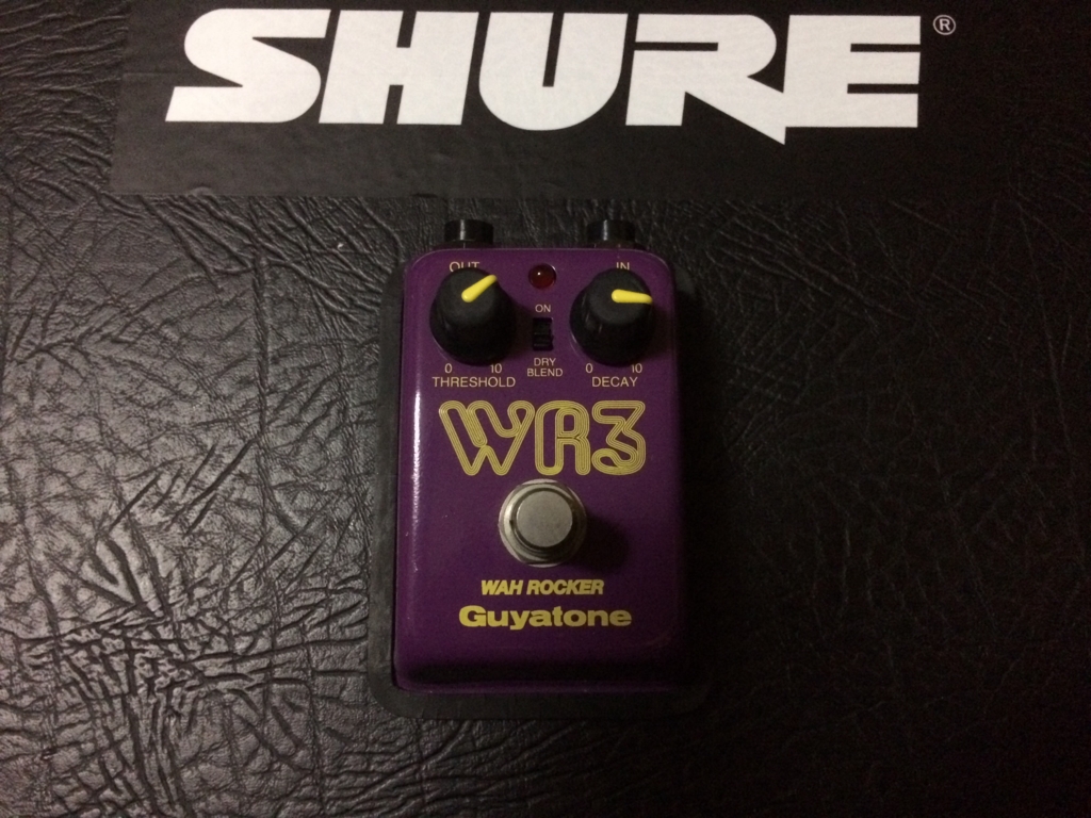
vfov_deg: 48.2
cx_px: 546
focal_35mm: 29
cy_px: 409
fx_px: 914
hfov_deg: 61.7
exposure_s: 1/17
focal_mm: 4.15
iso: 500
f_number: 2.2
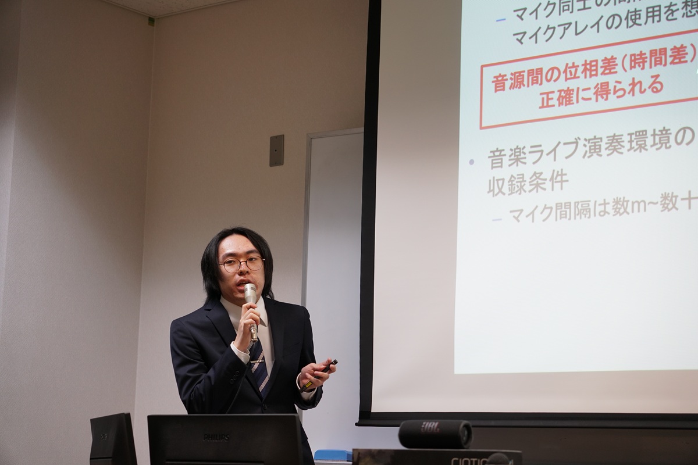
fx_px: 1454
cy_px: 232
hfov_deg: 27.0
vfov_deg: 18.2
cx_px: 349
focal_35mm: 75
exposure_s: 1/80
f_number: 2.8
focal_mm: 50
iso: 320
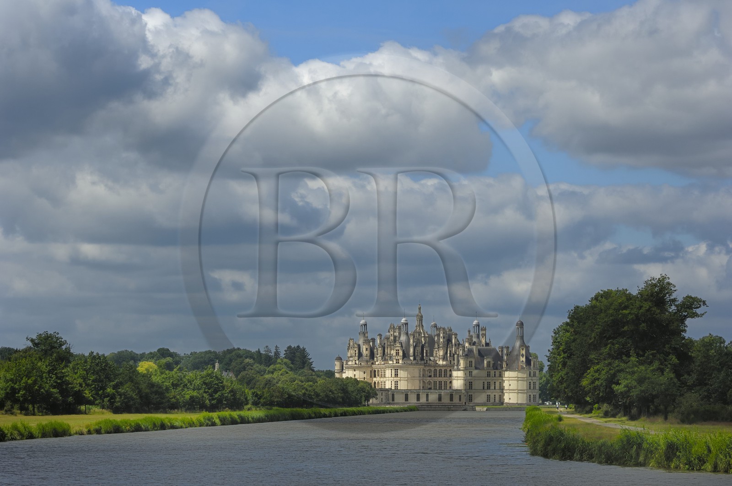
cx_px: 366
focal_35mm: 129
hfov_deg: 15.9
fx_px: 2619
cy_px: 243
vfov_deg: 10.6
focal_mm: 86
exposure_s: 1/160
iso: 100
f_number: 10
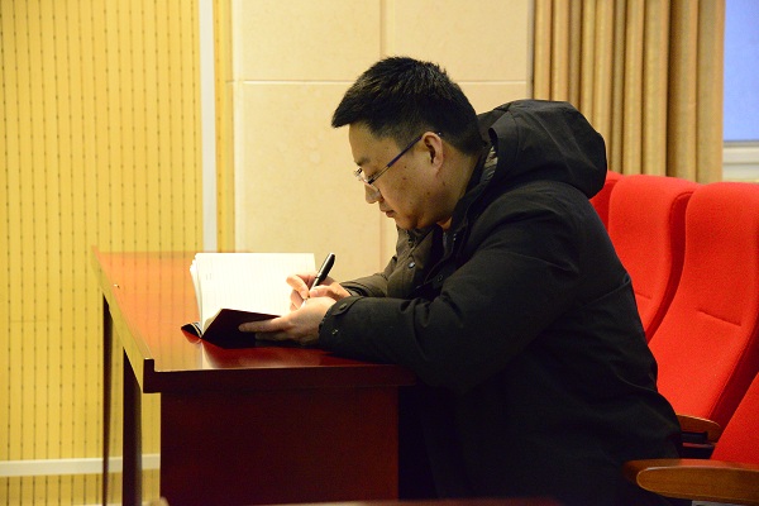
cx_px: 380
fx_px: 2003
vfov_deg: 14.4
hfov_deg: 21.5
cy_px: 253
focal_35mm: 95
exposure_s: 1/160
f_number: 6.3
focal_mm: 95
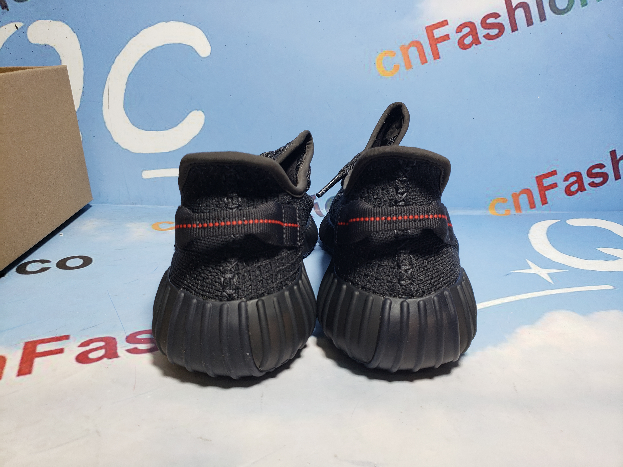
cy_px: 234
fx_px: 468
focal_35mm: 26
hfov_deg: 67.3
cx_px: 312
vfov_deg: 53.1
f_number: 1.5
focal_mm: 4.3
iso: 50
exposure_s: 1/273
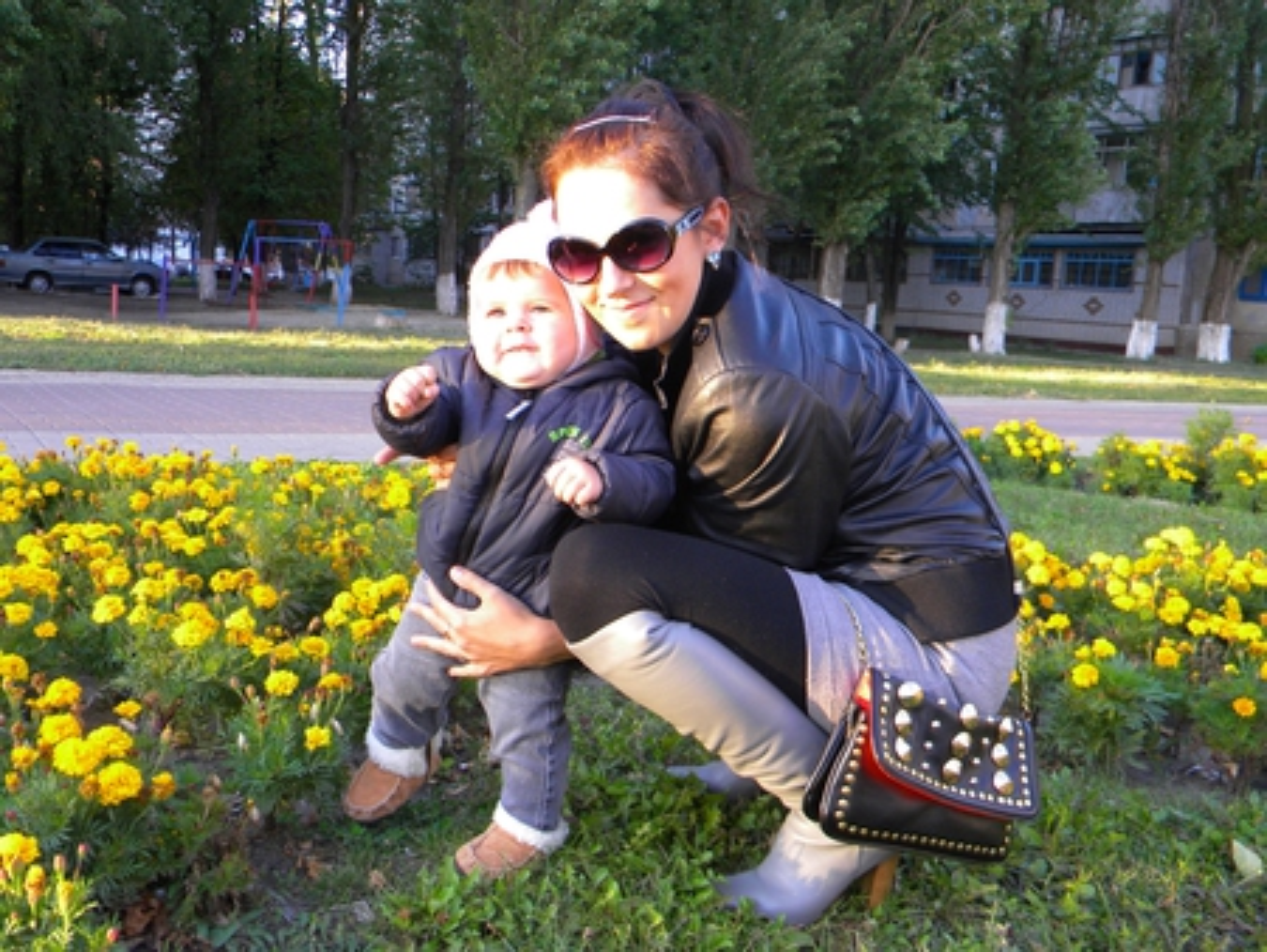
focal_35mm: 36
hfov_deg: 51.3
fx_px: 1318
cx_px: 634
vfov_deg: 39.7
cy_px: 476
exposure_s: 1/60.2
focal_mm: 6.4
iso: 143
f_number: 3.7
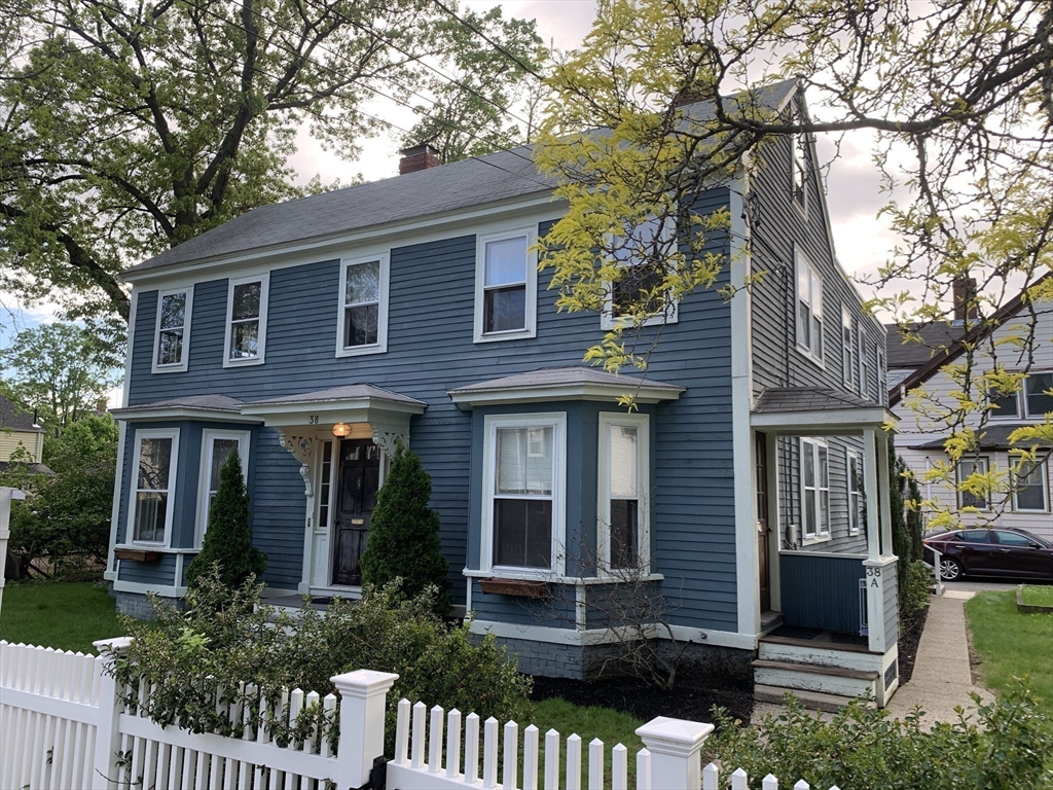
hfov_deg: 67.3
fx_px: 791
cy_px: 395
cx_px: 526
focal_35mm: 26
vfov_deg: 53.1
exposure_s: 1/315
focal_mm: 4.25
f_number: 1.8
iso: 25
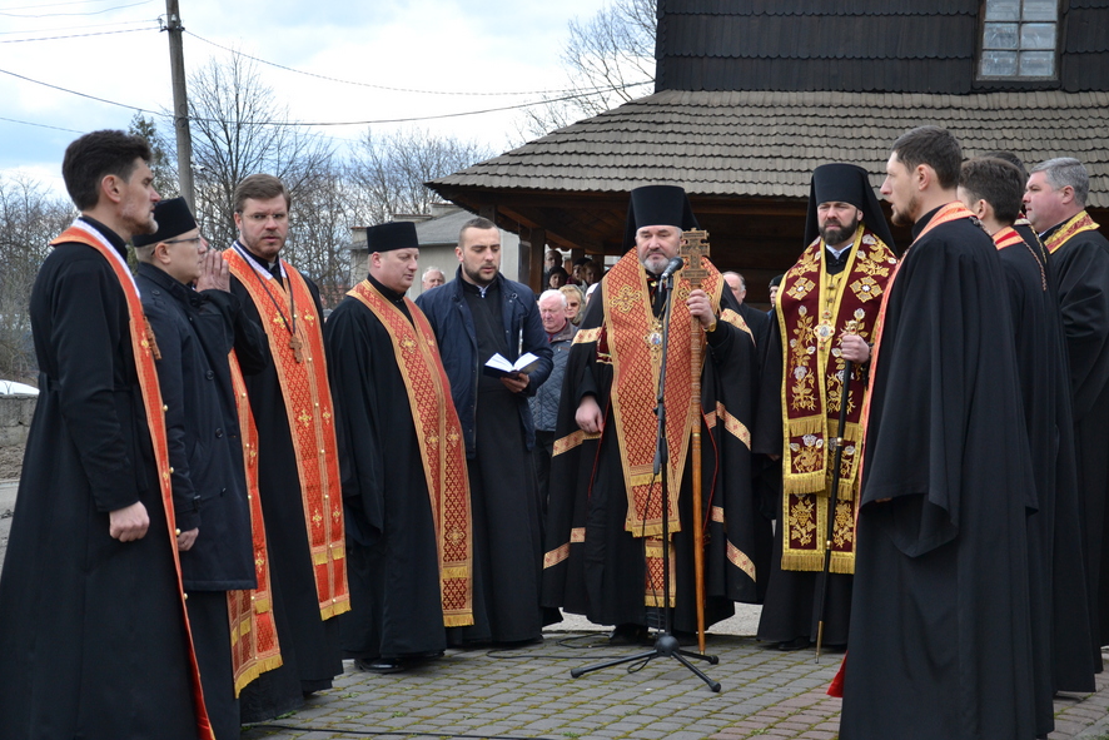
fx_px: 1972
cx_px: 548
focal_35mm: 64
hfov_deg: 31.4
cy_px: 373
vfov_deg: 21.2
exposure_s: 1/800
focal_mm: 42
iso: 400
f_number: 4.8
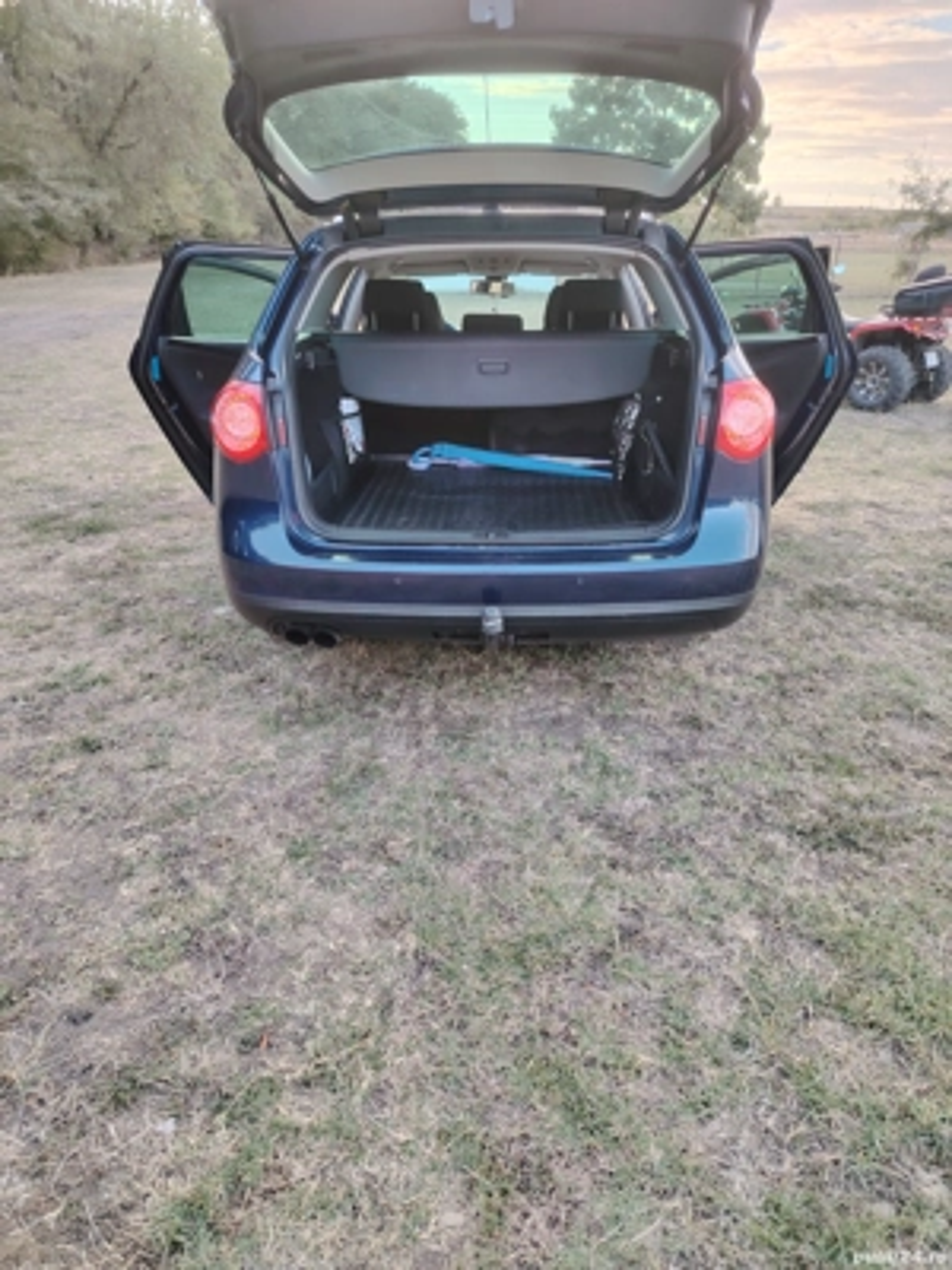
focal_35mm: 24
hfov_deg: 56.8
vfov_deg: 71.6
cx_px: 476
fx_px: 880
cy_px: 635
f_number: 1.75
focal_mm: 5.25
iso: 184
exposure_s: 1/100
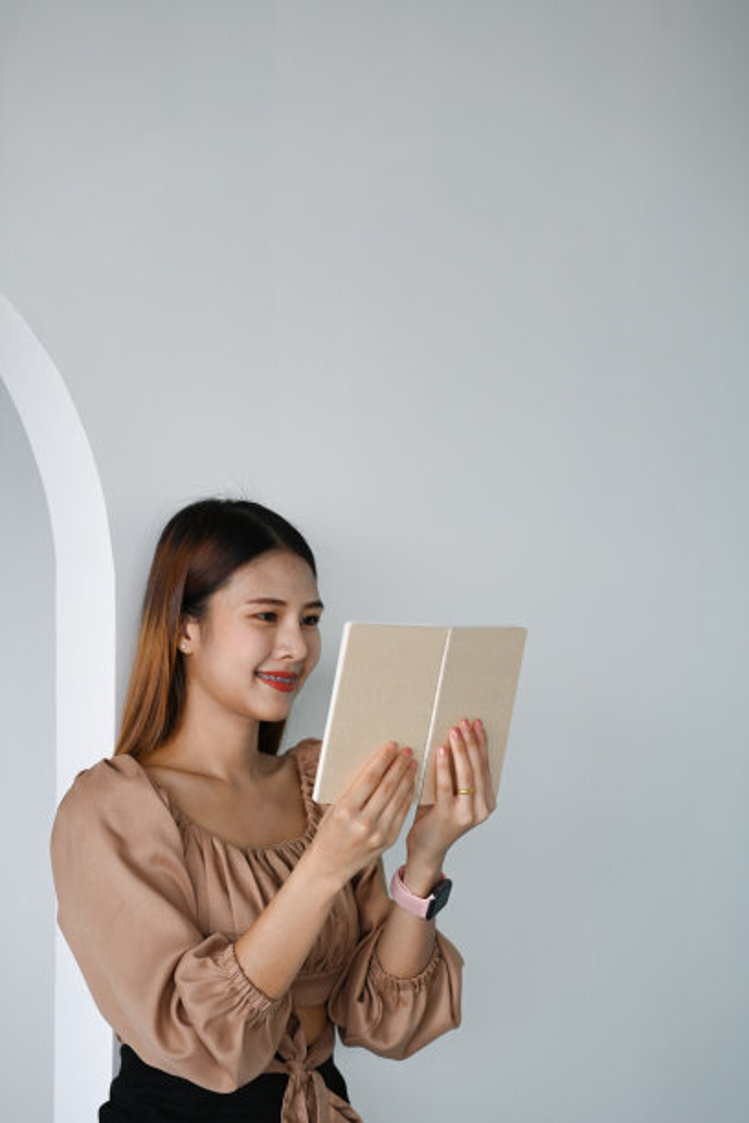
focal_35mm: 105
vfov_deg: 19.5
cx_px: 374
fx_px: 3277
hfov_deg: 13.0
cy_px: 562
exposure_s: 1/500
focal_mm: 105
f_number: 2.8
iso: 250
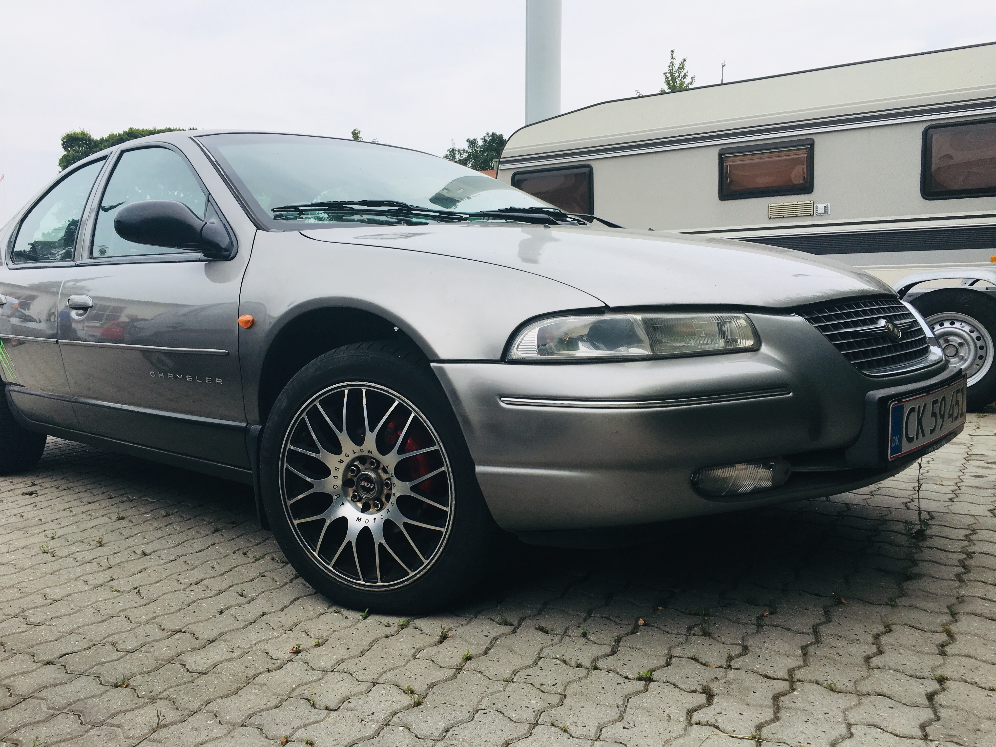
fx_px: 834
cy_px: 374
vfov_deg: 48.2
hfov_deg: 61.7
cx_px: 498
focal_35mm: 29
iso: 25
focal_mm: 4.15
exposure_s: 1/1026
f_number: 2.2
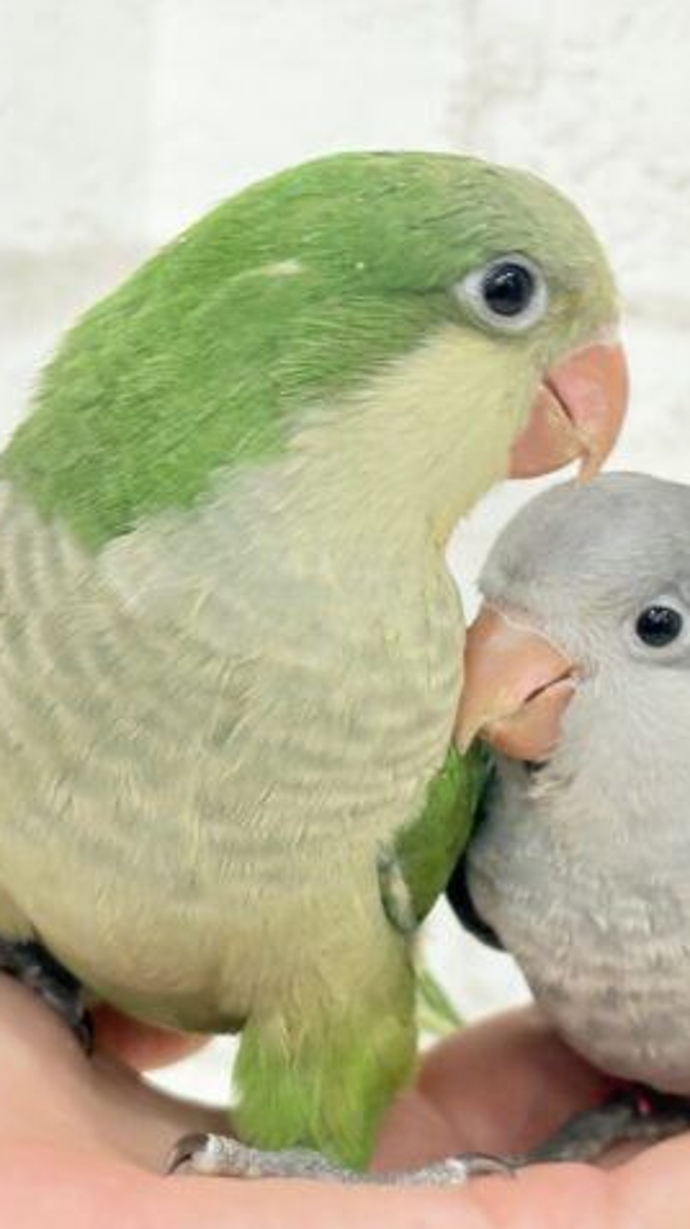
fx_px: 2474
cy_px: 616
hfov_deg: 15.8
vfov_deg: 27.9
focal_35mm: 76
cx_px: 548
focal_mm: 5.96
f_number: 1.6
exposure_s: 1/50
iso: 80
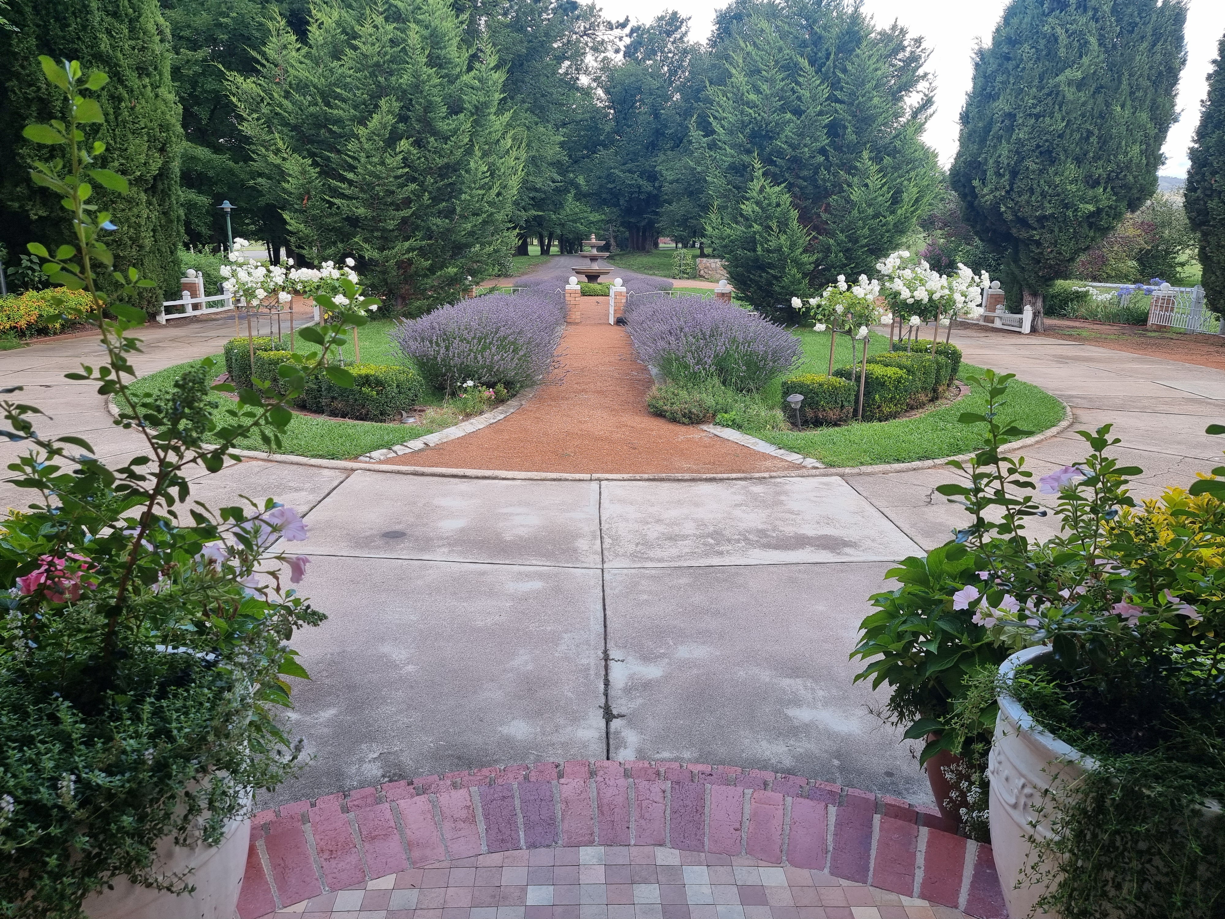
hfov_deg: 71.6
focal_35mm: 24
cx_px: 612
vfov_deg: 56.8
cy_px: 460
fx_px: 849
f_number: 1.8
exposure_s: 1/100
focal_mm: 6.7
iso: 50
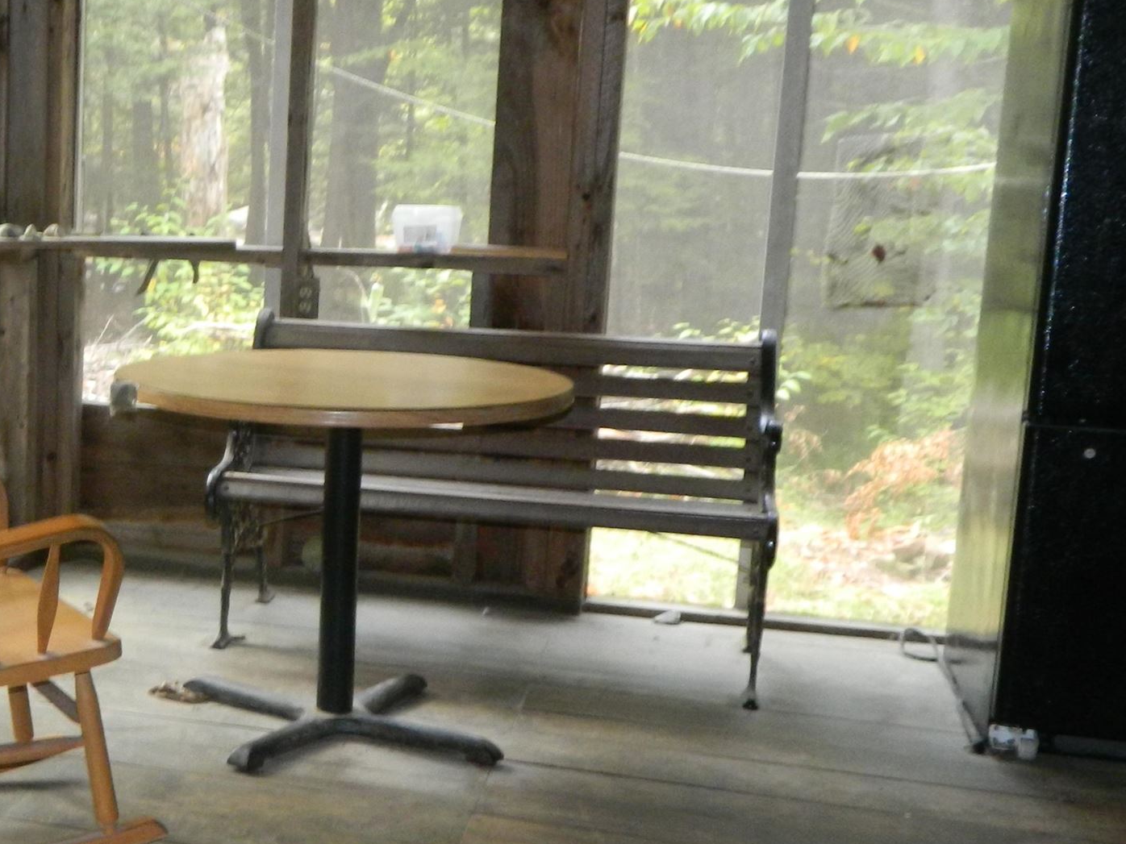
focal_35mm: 55
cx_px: 61
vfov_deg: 26.5
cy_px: 468
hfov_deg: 32.7
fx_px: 1789
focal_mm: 4.5
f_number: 3.1
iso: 200
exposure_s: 1/30
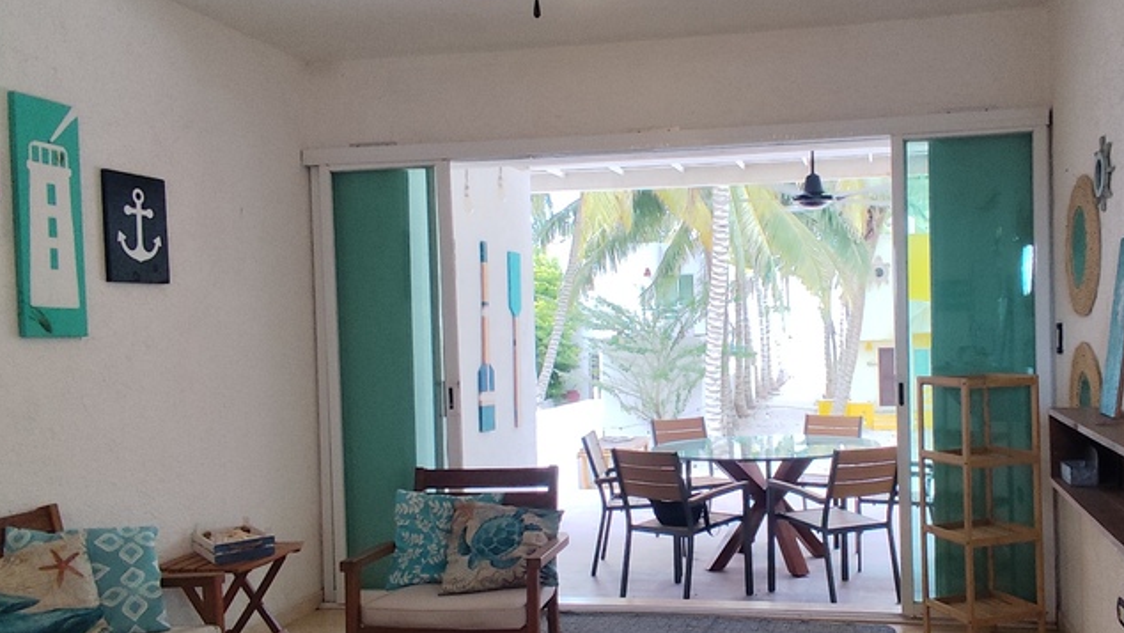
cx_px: 702
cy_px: 363
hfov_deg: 58.7
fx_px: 984
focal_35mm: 33
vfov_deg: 35.6
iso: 100
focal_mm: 1.65
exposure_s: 1/120
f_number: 2.2
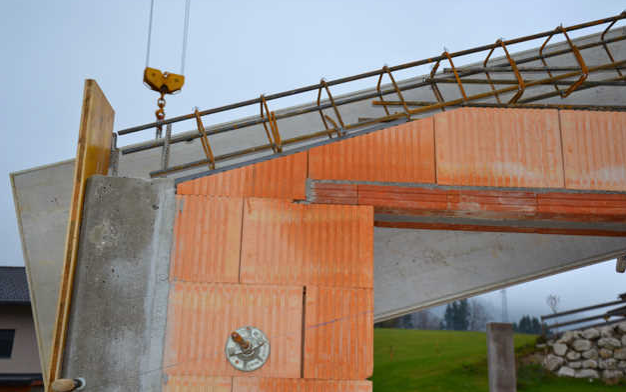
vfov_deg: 29.9
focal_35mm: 43
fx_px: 734
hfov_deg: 46.2
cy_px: 188
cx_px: 313
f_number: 4.5
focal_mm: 28
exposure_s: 1/200
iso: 100
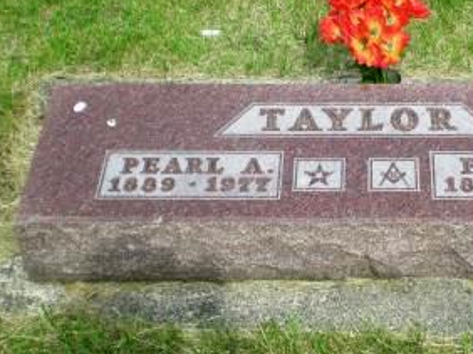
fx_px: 956
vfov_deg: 21.0
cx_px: 361
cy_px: 185
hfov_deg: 27.4
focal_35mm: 70
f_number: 4.9
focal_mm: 7.4
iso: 50
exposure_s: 1/154
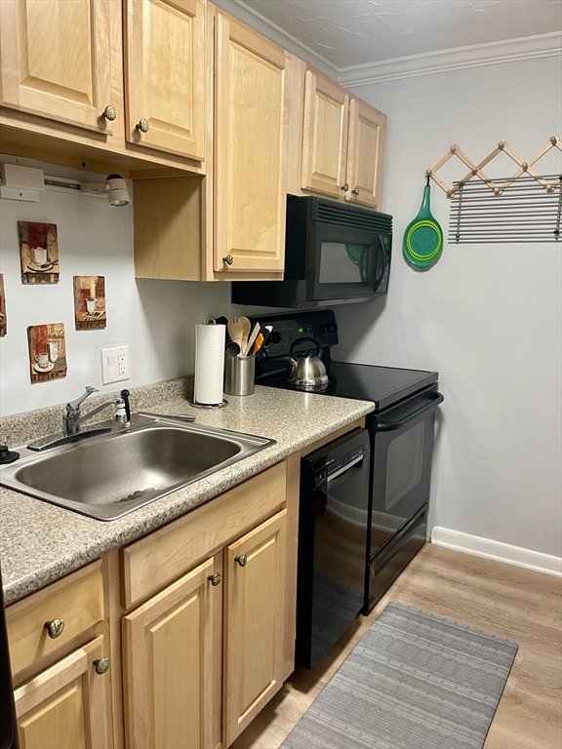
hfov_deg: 54.9
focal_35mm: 25
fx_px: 541
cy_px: 374
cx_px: 281
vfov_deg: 69.4
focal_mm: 5.1
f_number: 1.6
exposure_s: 1/60
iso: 200
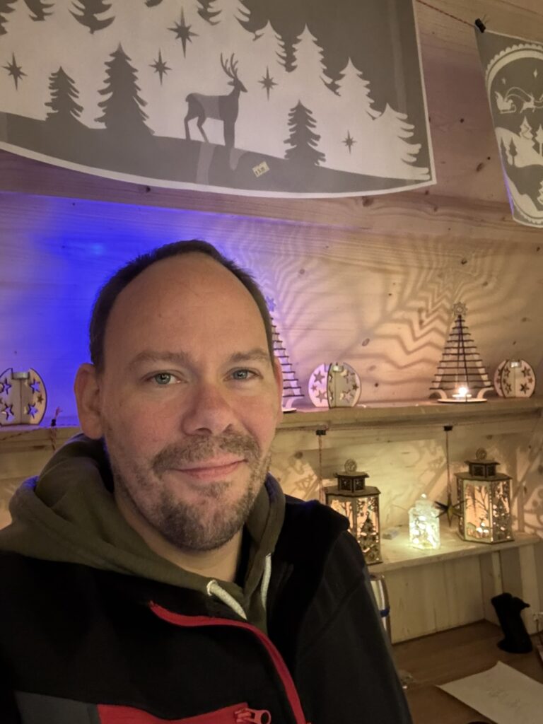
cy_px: 362
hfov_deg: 46.8
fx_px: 627
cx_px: 272
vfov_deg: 60.0
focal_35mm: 30
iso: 640
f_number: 1.9
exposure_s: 1/17
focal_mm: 2.69
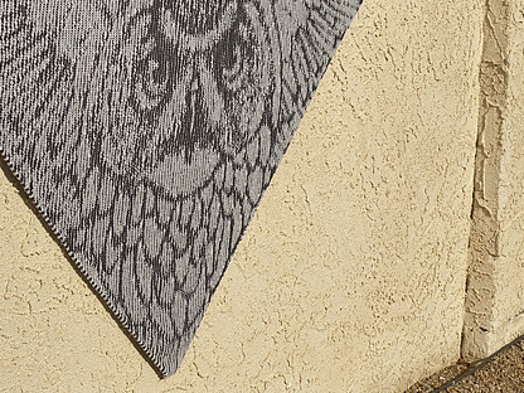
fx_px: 1211
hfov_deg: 24.2
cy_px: 103
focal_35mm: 80
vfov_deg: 18.3
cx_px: 145
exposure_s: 1/4785
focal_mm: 6
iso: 20
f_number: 2
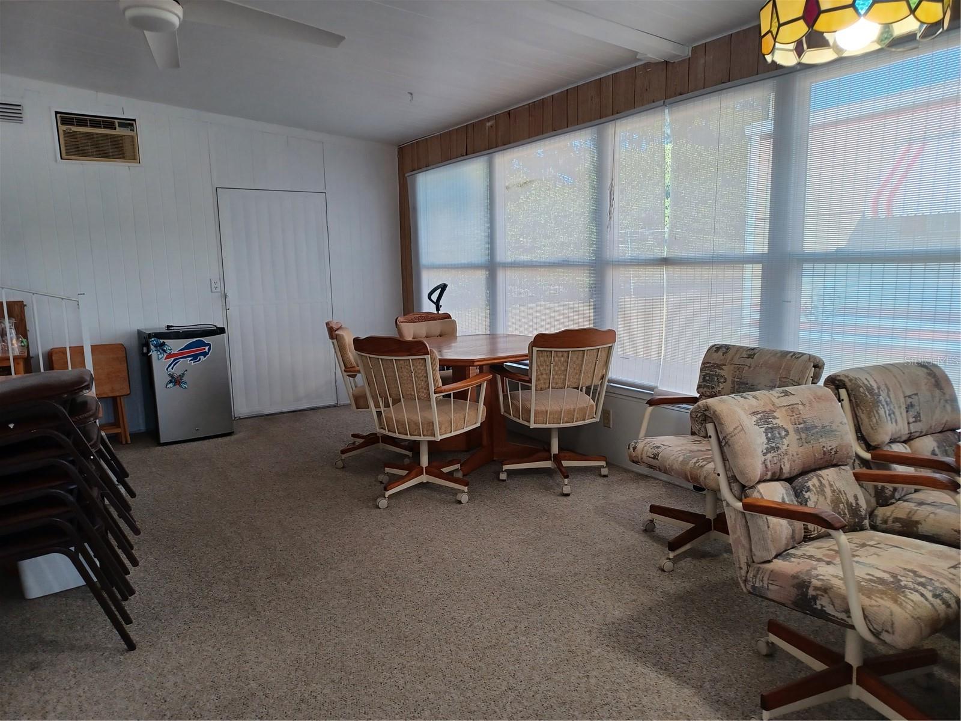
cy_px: 360
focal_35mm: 25
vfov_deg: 54.9
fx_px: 694
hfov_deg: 69.4
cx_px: 480
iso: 100
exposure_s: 1/60
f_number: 1.8
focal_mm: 4.6
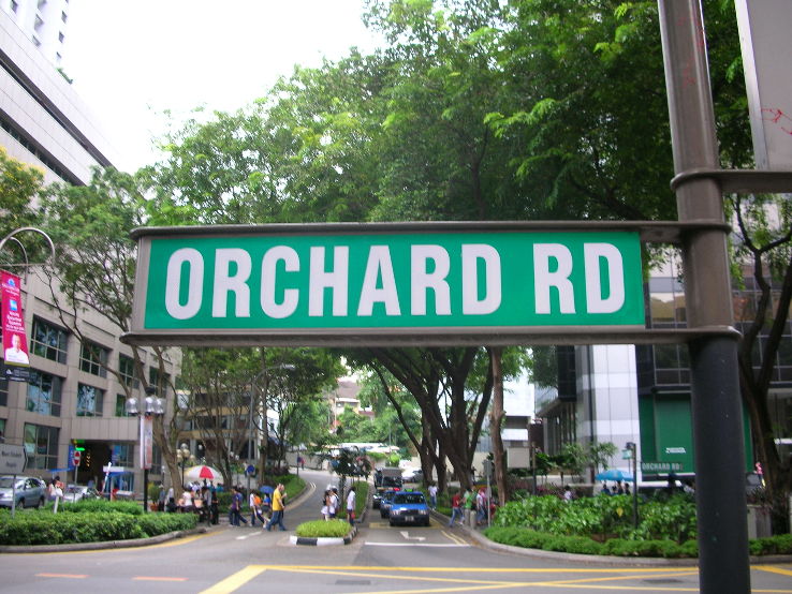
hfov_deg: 52.6
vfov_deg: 40.7
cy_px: 297
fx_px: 801
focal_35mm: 35
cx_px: 396
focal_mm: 5.8
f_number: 3
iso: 50
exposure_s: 1/40.5
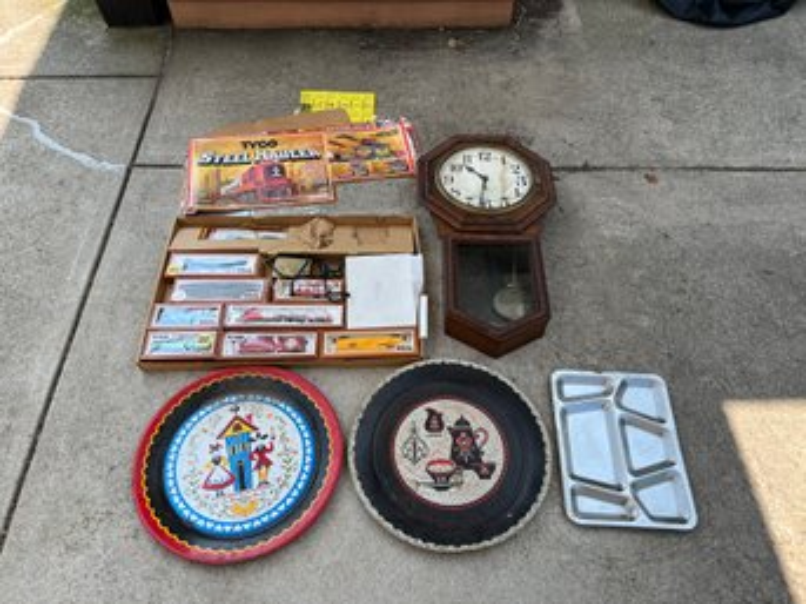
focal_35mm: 26
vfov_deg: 53.0
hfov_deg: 67.3
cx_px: 403
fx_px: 605
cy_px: 302
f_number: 1.5
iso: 50
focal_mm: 5.7
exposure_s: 1/1000
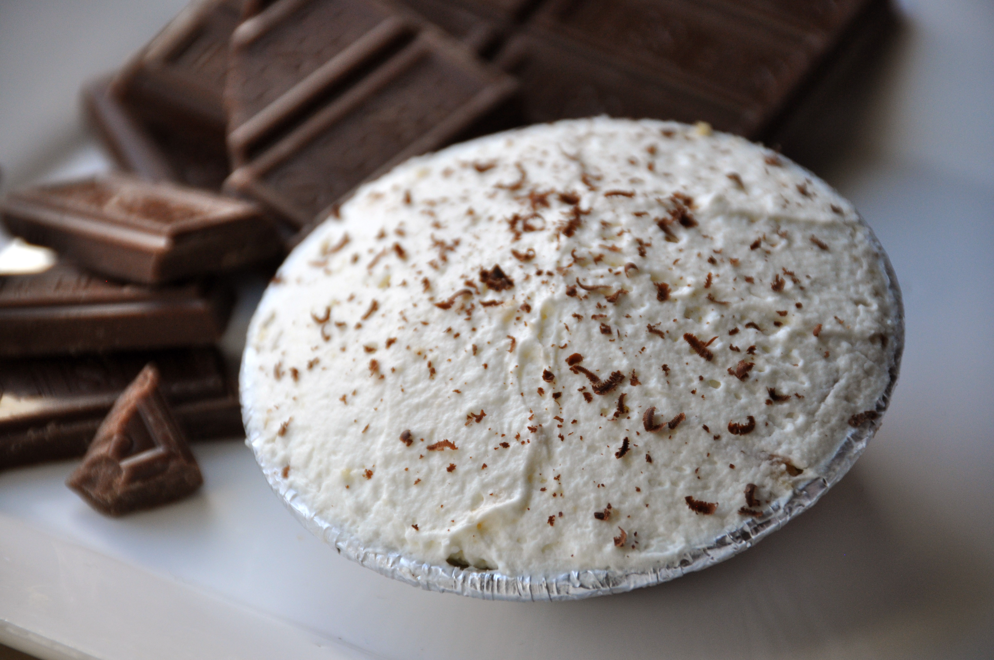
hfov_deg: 6.9
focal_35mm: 300
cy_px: 330
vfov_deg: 4.6
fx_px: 8273
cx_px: 497
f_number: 5.6
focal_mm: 200
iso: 560
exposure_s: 1/250
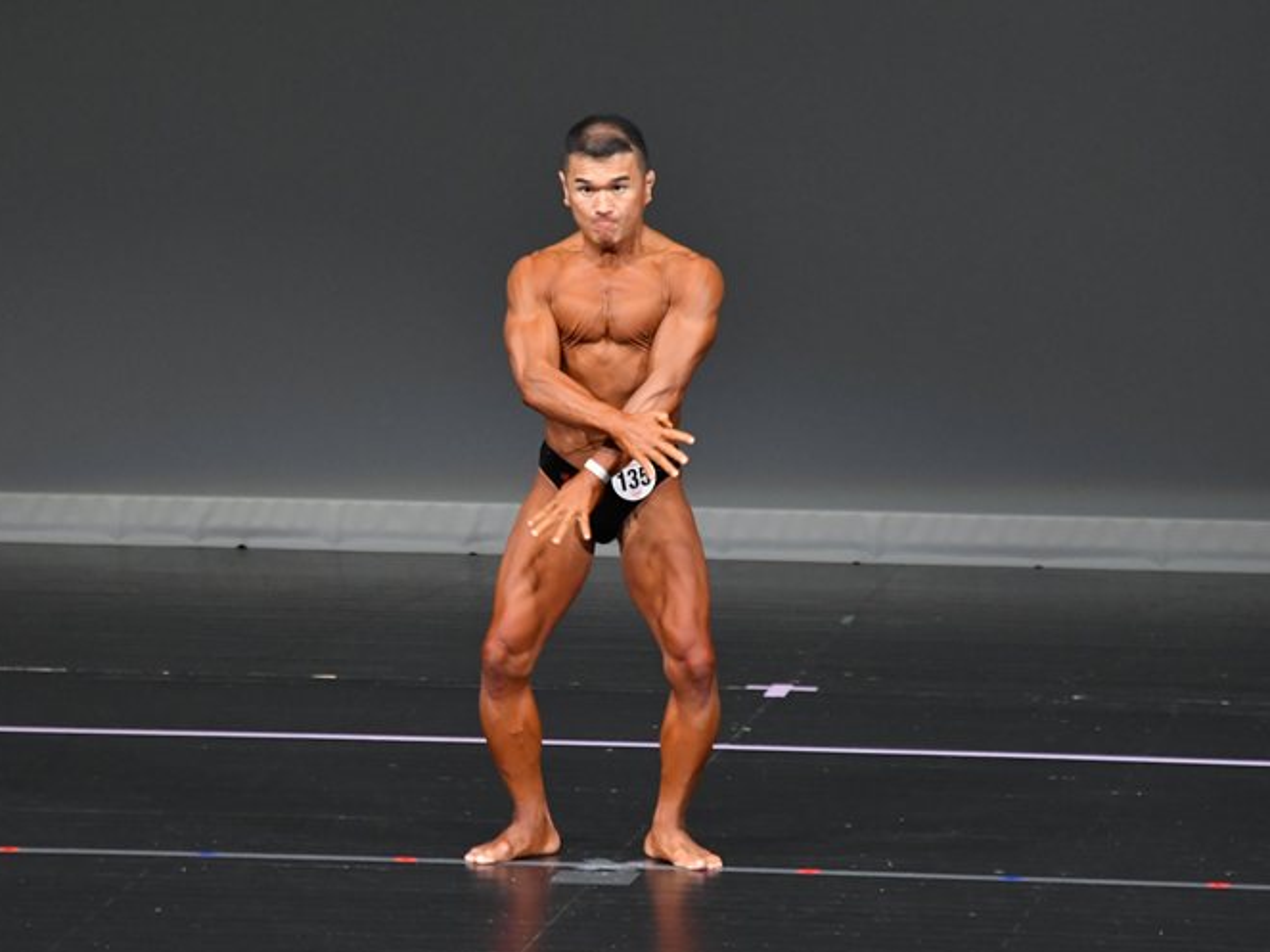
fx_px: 12985
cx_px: 576
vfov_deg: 4.2
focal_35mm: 354
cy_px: 479
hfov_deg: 5.6
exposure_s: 1/400
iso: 4000
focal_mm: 210
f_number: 5.6
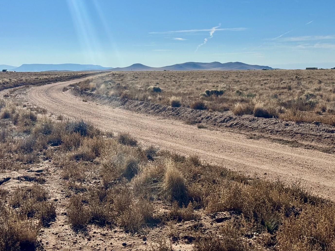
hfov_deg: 34.3
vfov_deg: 26.1
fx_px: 542
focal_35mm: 56
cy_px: 111
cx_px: 183
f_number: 1.78
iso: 80
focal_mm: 6.76
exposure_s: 1/15385
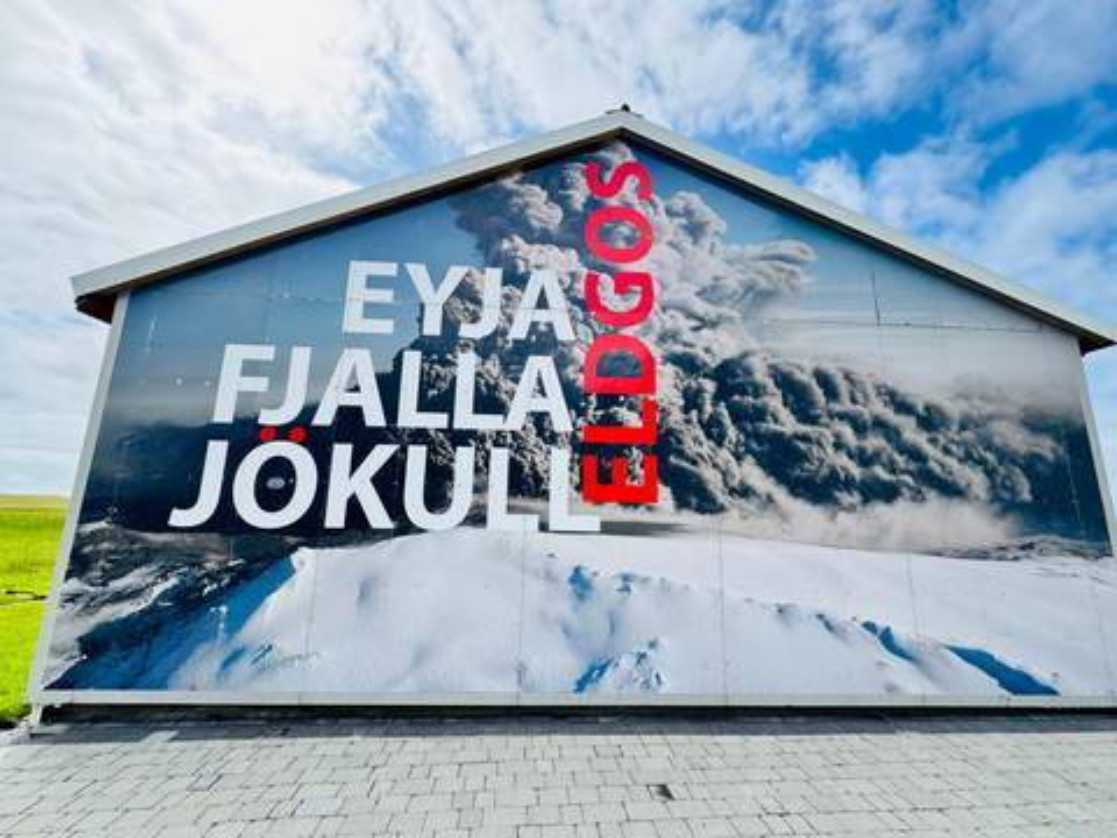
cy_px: 419
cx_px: 558
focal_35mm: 14
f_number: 2.2
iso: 40
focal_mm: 2.22
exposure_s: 1/910
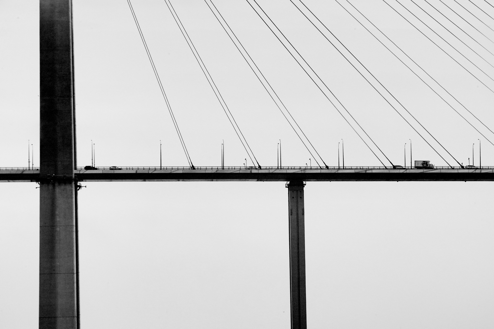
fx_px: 2744
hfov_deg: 10.3
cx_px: 247
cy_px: 164
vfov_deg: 6.9
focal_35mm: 200
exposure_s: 1/2000
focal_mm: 200
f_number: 11
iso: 800
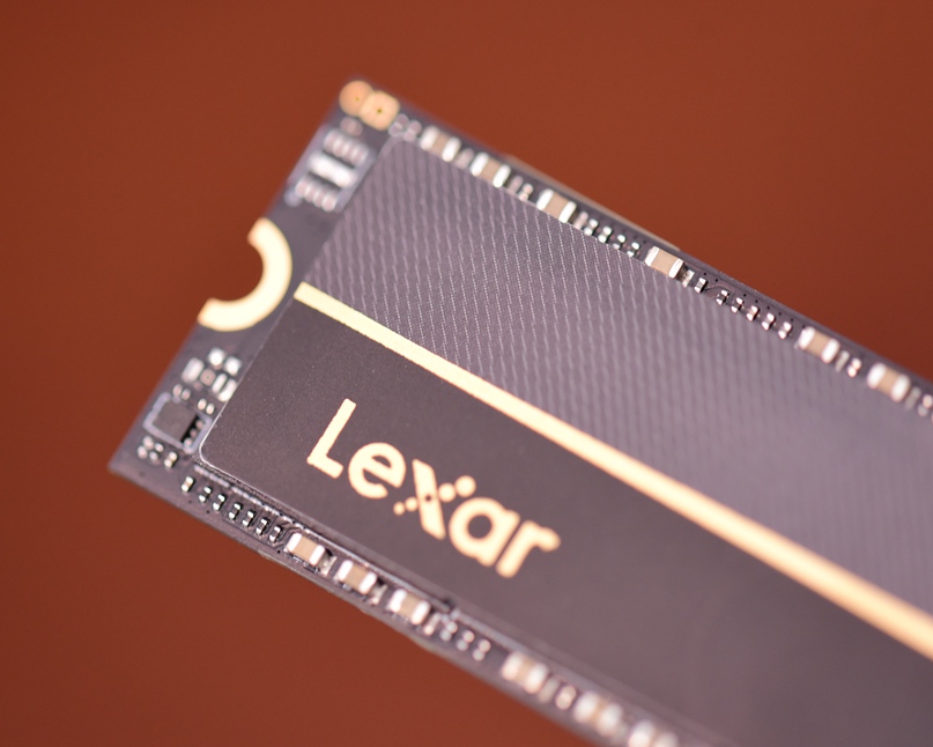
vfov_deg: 12.3
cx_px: 436
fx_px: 3452
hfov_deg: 15.4
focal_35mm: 125
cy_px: 372
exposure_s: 1/60
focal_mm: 105
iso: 1600
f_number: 5.6
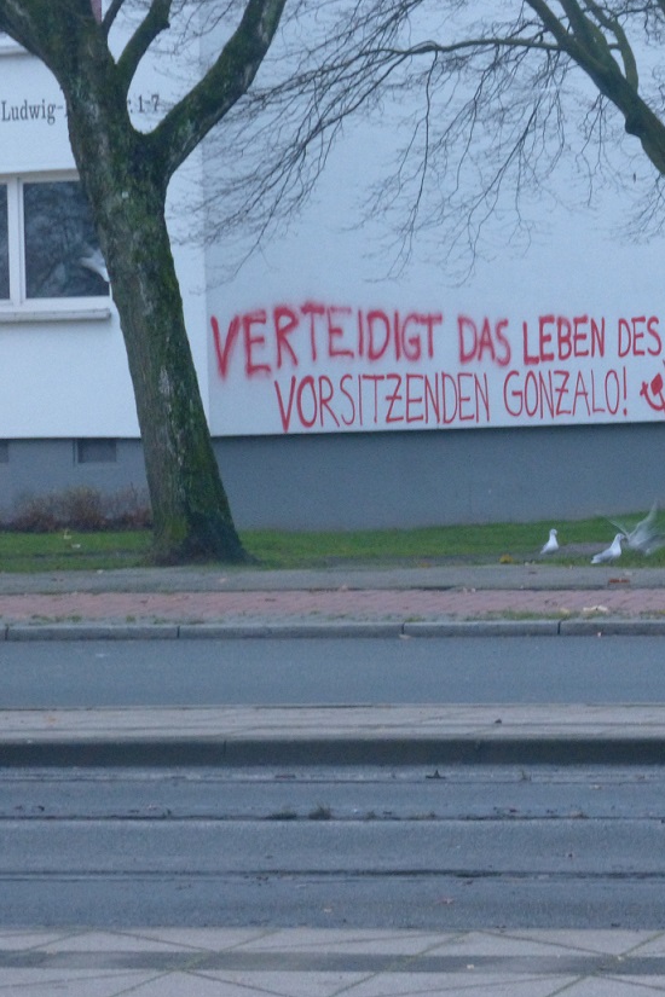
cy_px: 499
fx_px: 4793
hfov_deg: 7.9
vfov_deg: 11.9
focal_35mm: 173
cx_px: 602
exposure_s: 1/10
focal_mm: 22.3
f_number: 3.6
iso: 400
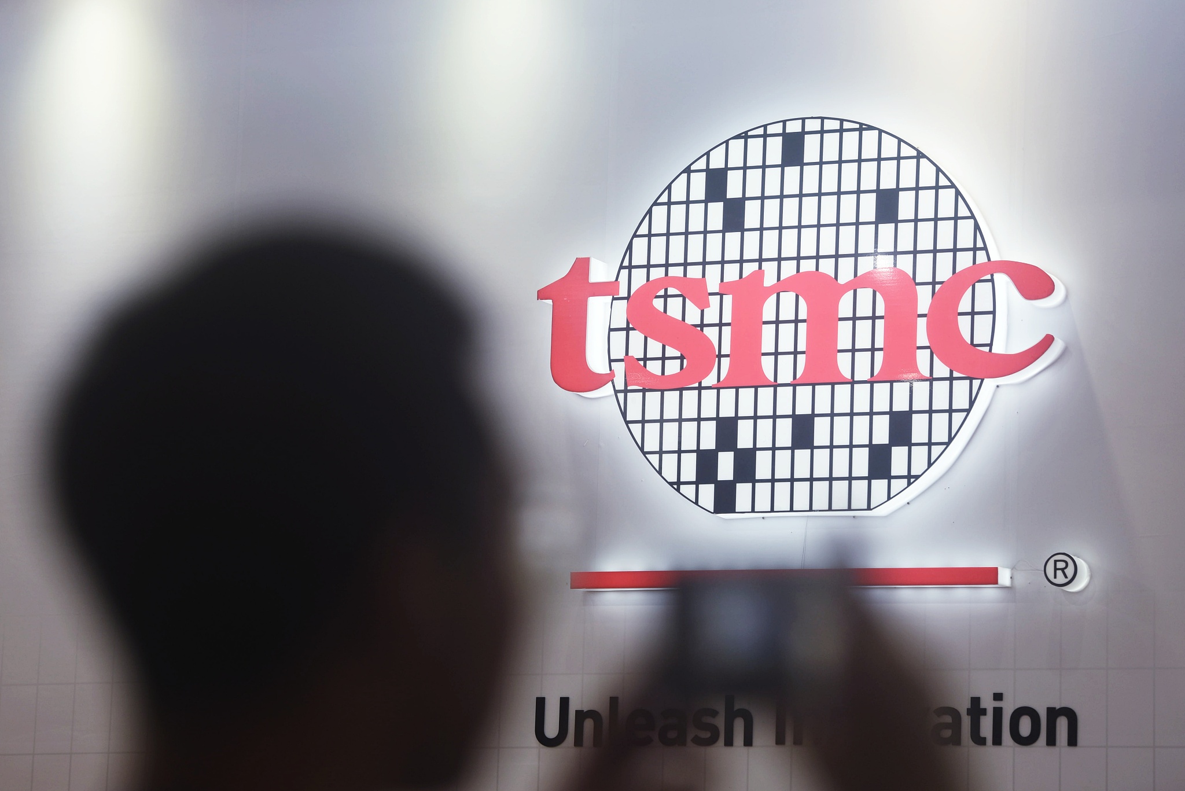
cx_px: 592
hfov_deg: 16.8
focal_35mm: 122
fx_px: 4017
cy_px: 396
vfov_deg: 11.2
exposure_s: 1/200
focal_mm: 122
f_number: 3.5
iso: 250
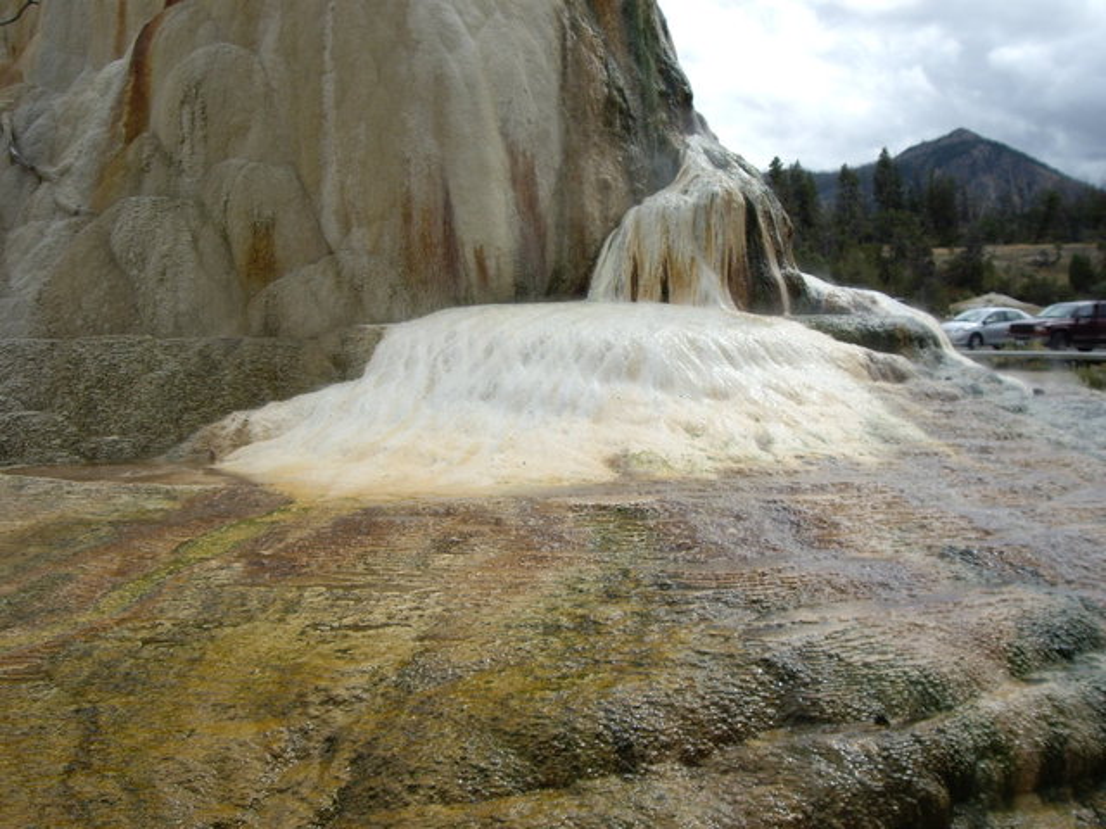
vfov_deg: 37.7
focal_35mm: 38
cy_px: 414
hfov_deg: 49.0
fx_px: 1214
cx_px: 553
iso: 50
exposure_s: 1/320
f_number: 4.3
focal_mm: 6.2
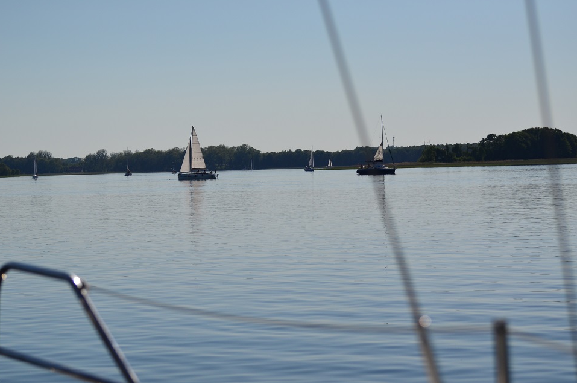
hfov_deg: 17.5
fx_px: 1880
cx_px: 294
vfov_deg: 11.6
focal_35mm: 118
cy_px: 186
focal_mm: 75
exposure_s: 1/8000
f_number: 4.5
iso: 220
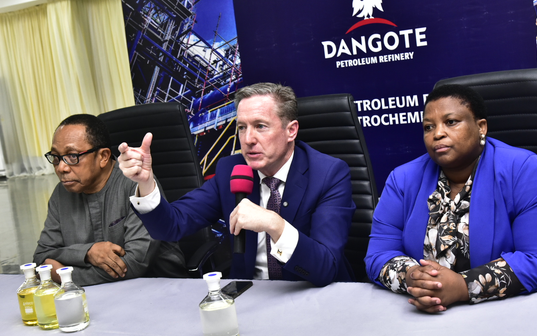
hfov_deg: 41.8
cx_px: 273
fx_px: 703
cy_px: 153
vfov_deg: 26.9
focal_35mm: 48
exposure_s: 1/100
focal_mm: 46
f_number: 9
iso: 3200
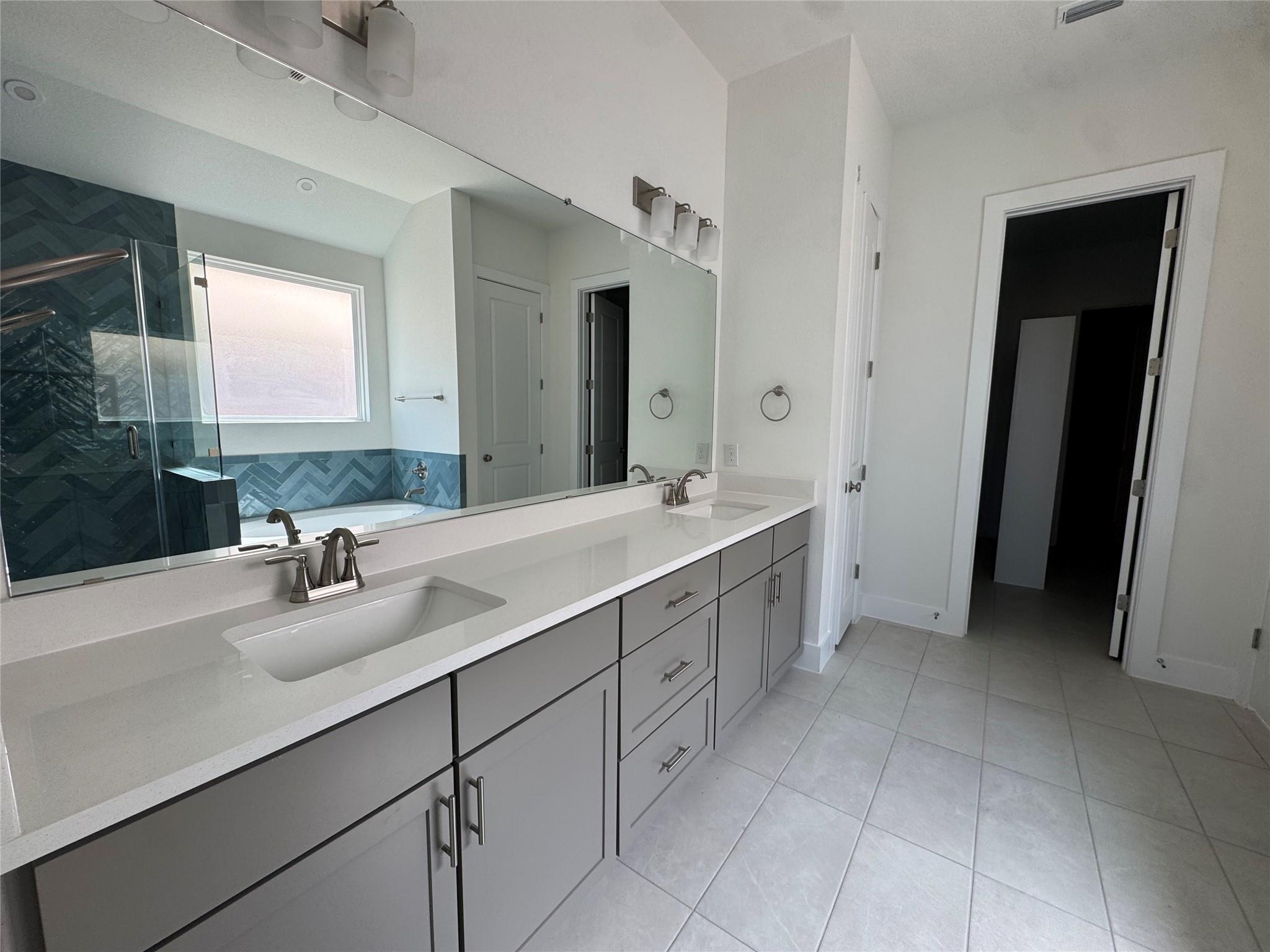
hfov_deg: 102.1
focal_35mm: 14
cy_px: 476
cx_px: 635
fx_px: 514
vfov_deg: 85.7
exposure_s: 1/120
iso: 40
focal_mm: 2.22
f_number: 2.2
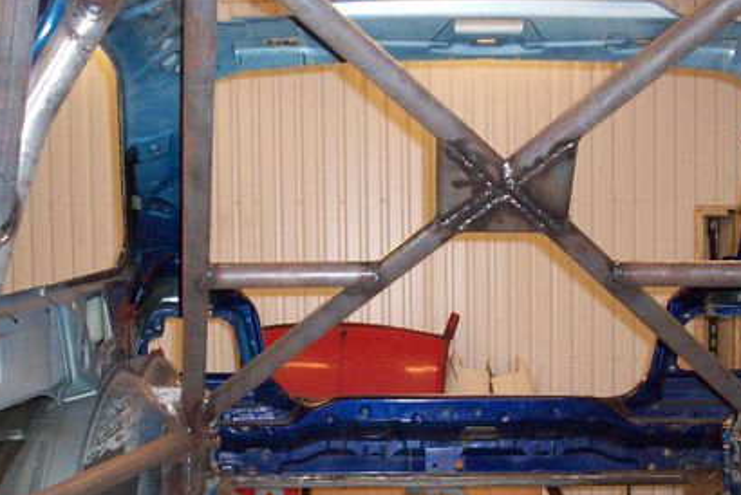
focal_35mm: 60
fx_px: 1236
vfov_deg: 22.5
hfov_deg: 33.4
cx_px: 376
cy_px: 369
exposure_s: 1/64
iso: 200
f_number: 2.8
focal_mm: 6.2
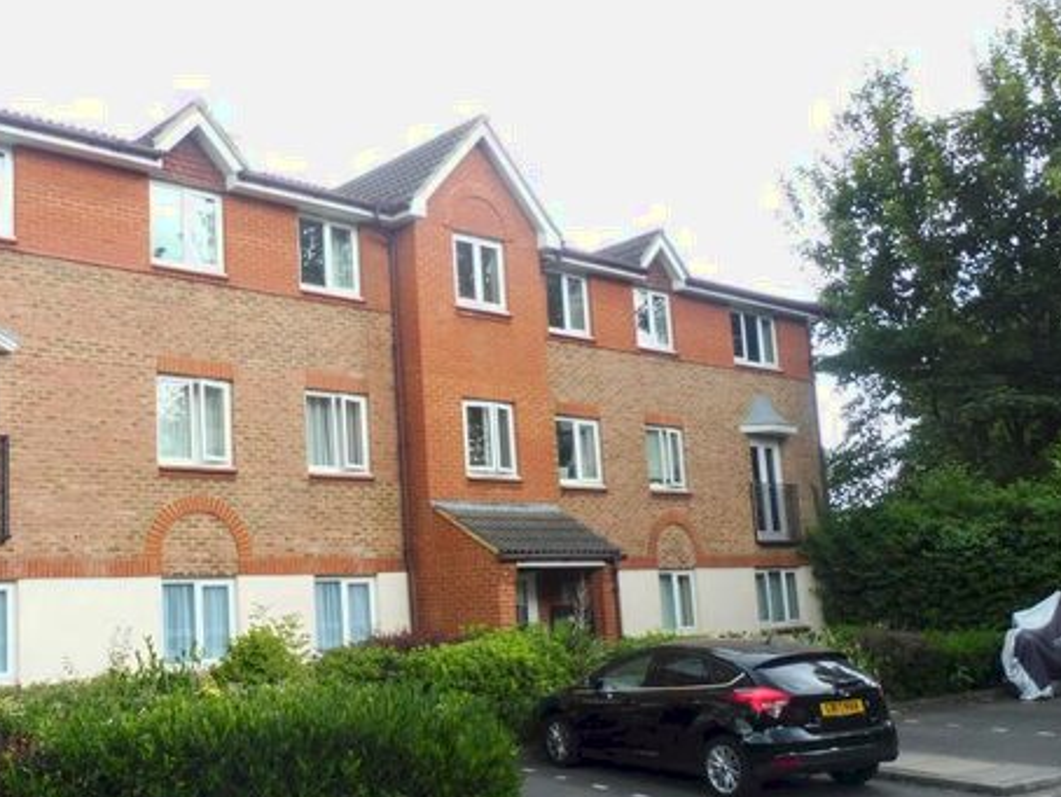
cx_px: 280
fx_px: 1135
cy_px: 438
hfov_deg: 48.4
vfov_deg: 38.7
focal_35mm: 37
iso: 200
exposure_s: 1/125
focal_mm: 4.3
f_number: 4
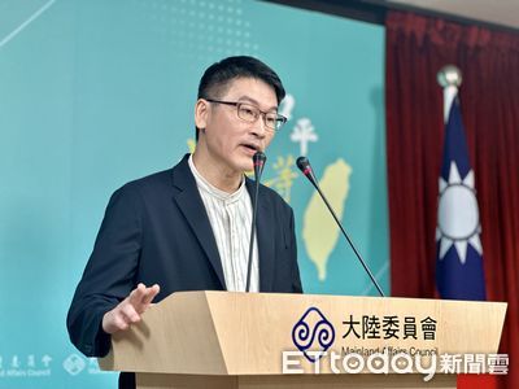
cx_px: 260
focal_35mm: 77
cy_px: 194
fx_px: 1154
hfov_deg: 25.3
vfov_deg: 19.1
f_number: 2.8
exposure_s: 1/60
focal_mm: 9
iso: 160
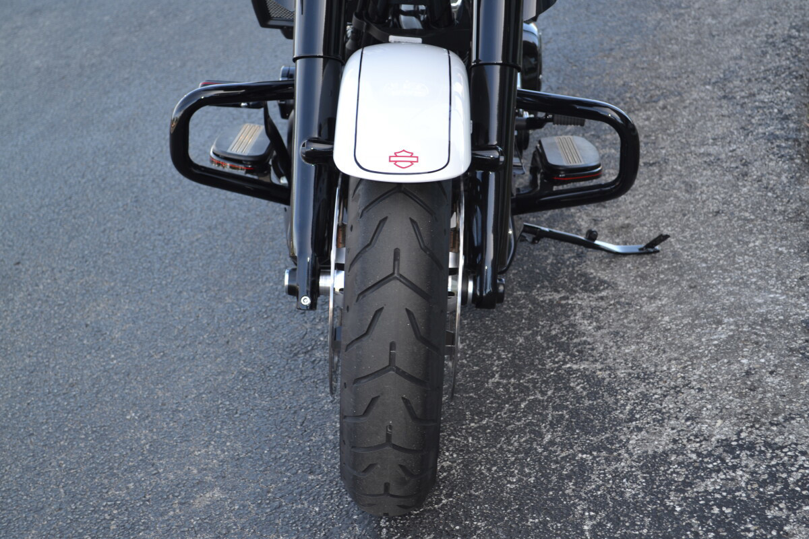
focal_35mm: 60
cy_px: 270
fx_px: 1348
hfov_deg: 33.4
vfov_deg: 22.6
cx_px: 404
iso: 100
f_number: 5.3
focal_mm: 40
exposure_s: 1/60
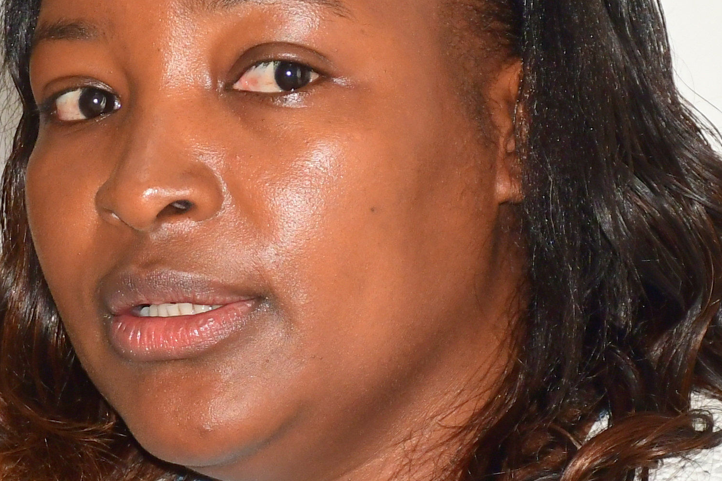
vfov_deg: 3.3
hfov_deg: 5.0
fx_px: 8322
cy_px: 515
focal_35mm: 415
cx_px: 275
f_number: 6.3
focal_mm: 75
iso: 800
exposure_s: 1/125
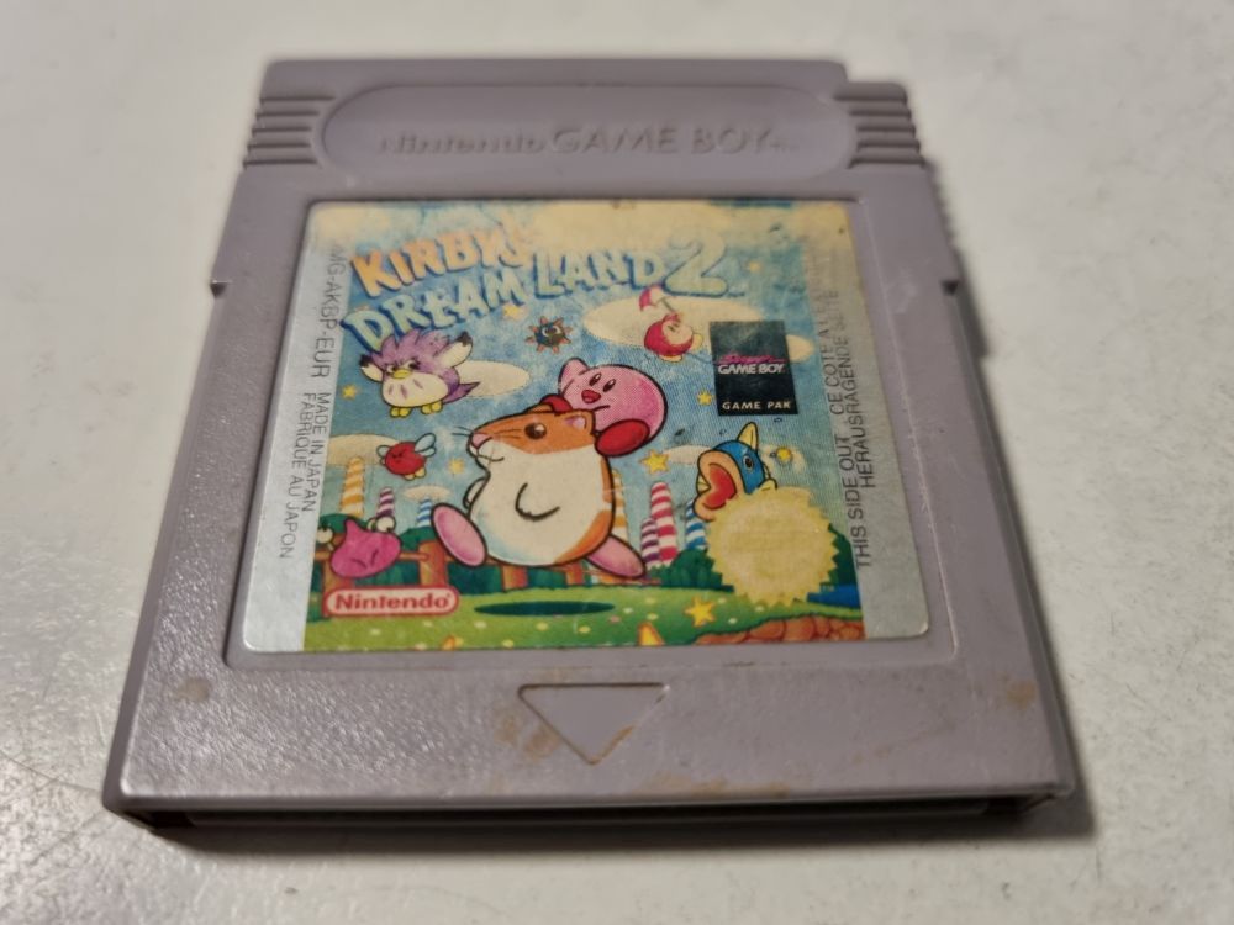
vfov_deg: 53.1
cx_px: 617
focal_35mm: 26
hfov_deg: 67.3
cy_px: 462
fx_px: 927
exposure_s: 1/50
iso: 400
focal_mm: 5.4
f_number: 1.8
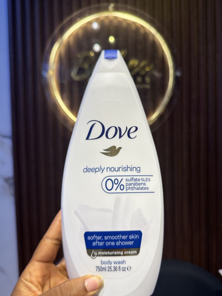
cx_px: 121
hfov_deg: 49.7
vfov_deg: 63.4
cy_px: 157
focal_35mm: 28
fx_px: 239
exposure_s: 1/153
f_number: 1.78
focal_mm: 6.76
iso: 64
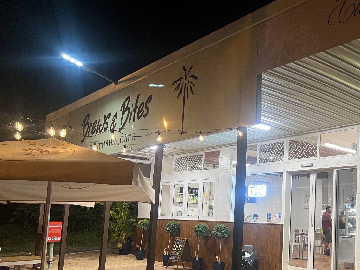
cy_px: 185
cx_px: 261
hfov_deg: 47.5
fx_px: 395
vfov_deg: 37.2
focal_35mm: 38
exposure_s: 1/50
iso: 160
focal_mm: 5.7
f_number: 1.5
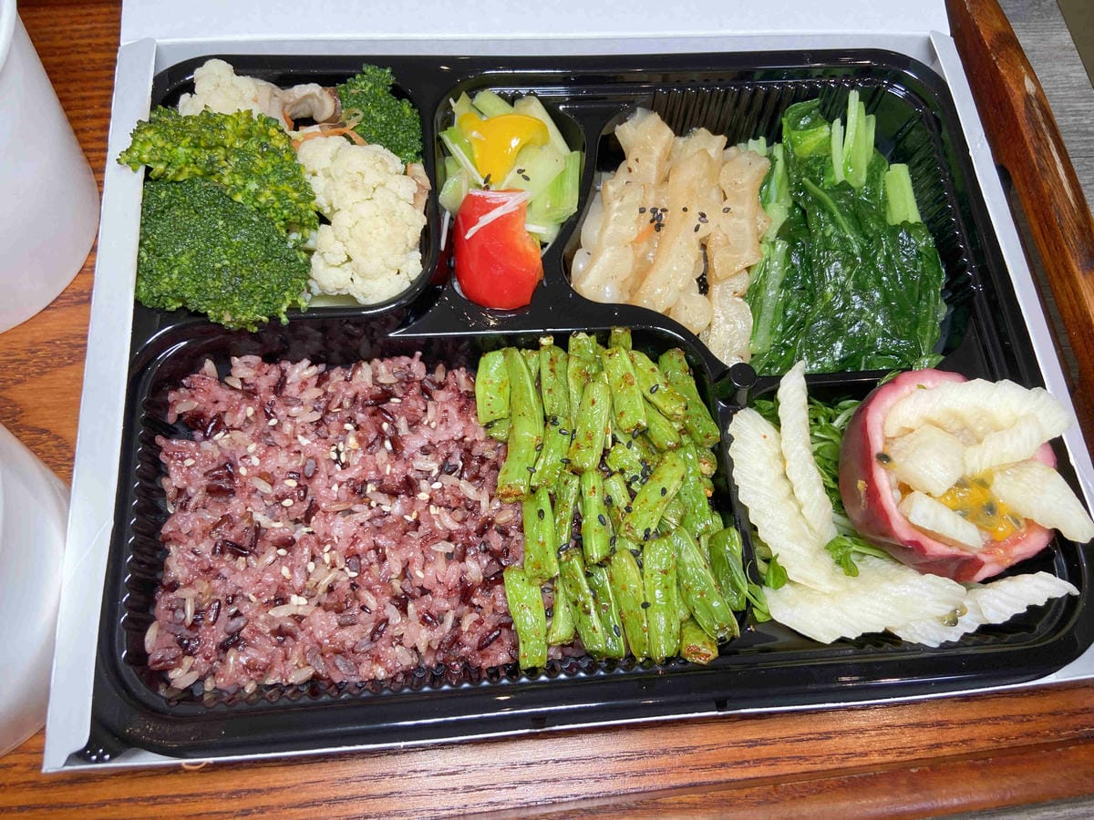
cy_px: 410
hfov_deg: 67.3
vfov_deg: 53.1
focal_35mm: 26
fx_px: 822
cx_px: 547
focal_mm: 4.25
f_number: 1.8
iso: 80
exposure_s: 1/120
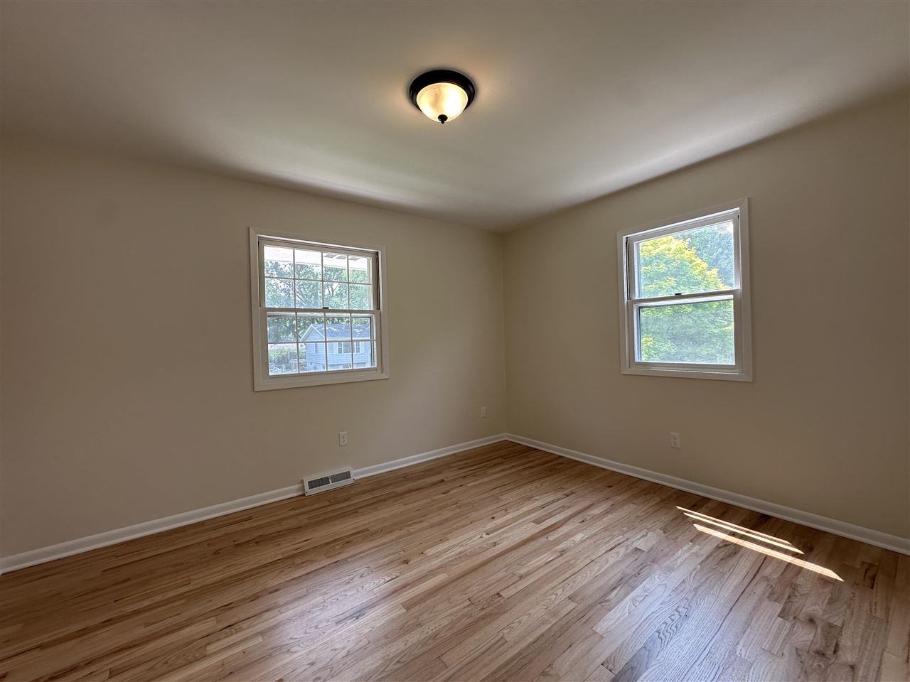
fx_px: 368
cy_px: 341
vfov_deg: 85.7
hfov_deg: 102.1
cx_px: 455
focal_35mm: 14
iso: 50
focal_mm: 2.22
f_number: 2.2
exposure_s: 1/120
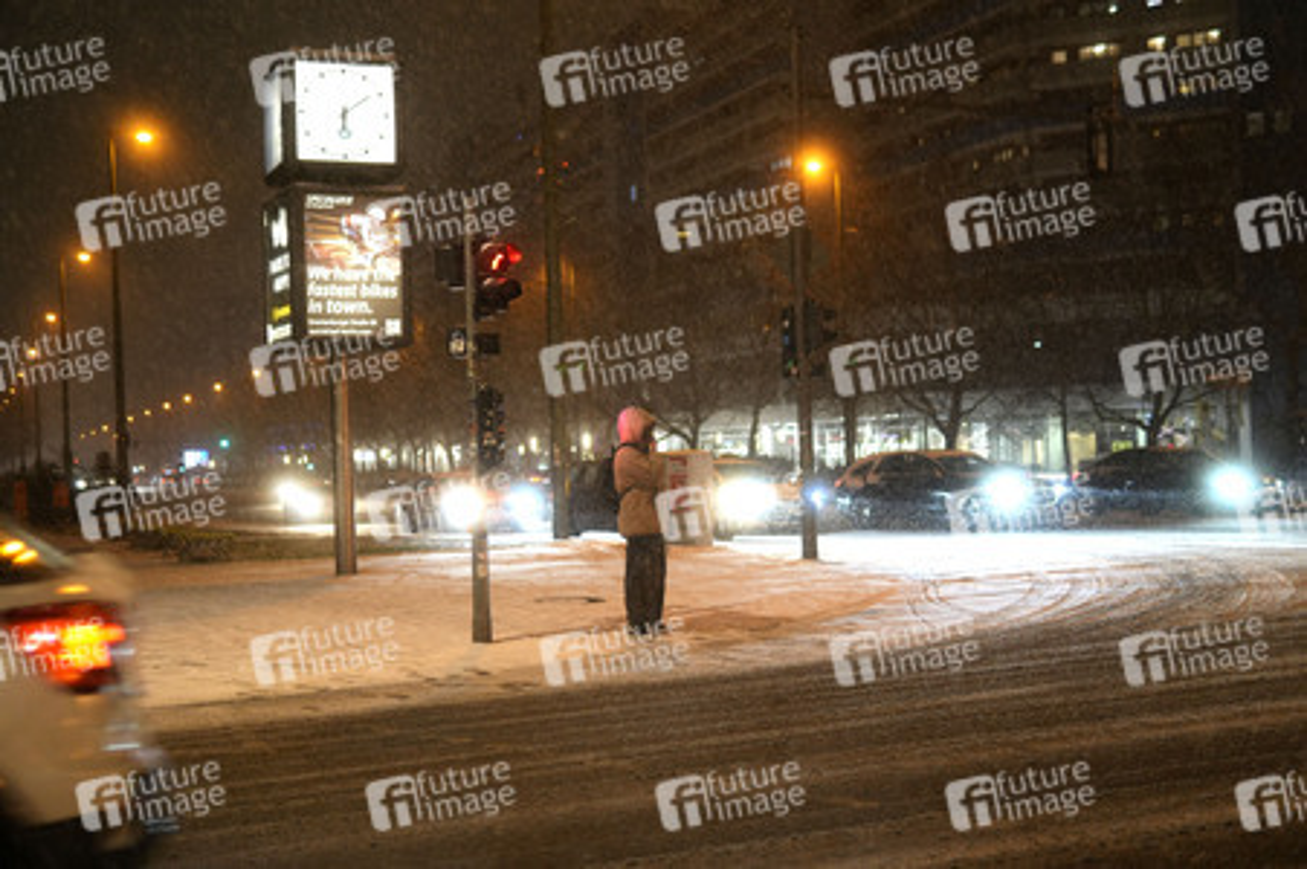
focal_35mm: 45
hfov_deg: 43.6
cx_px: 654
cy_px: 434
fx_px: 1633
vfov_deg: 29.8
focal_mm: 30
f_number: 1.4
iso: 640
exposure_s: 1/100
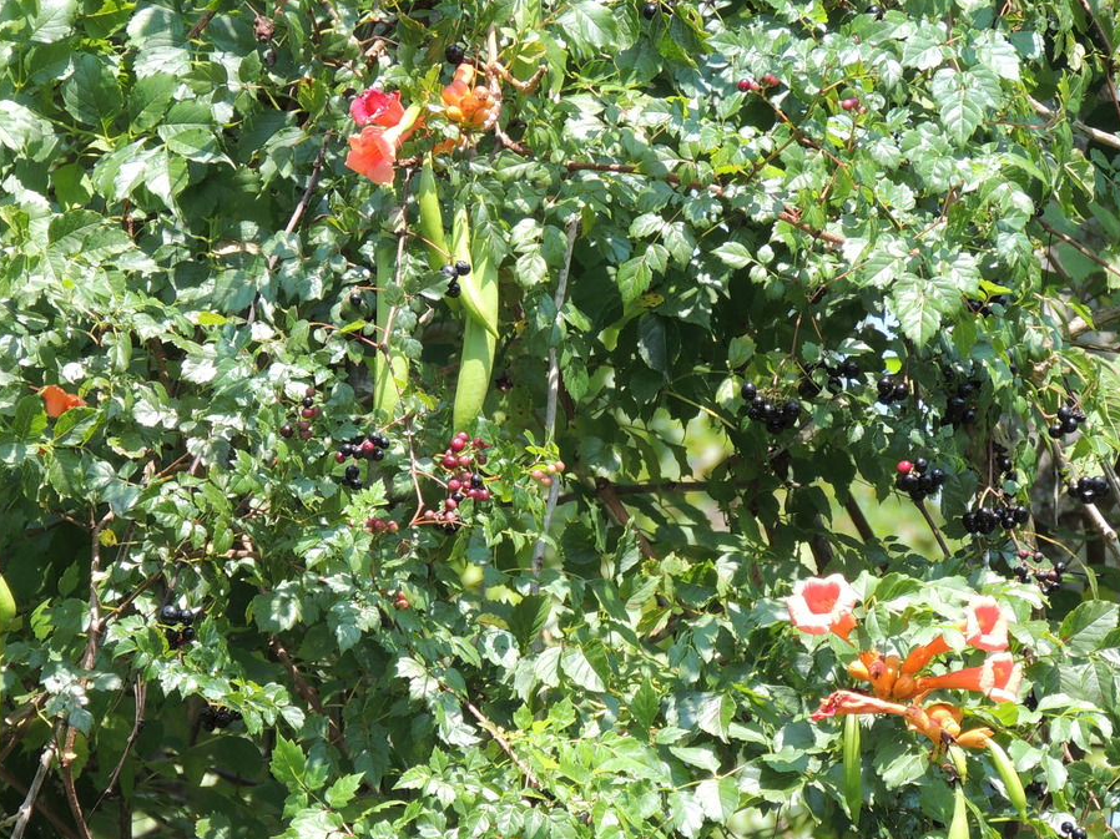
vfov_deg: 3.0
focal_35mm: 499
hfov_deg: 4.0
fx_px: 16141
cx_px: 554
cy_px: 469
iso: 140
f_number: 4.8
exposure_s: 1/200
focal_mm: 62.4
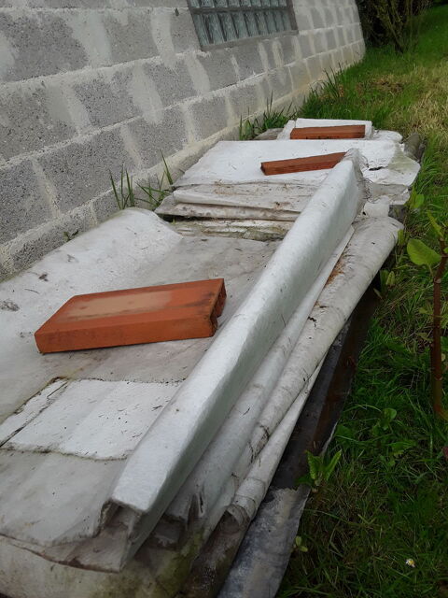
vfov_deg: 65.3
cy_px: 299
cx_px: 224
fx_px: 466
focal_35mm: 27
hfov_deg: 51.4
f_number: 1.9
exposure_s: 1/1616
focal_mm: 2.91
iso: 40
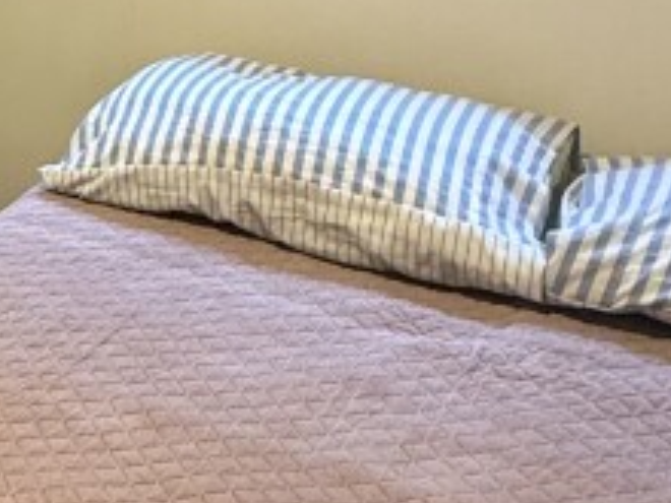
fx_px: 989
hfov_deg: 32.2
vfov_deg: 28.5
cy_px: 189
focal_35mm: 51
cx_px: -101
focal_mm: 2.22
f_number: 2.2
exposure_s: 1/50
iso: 320
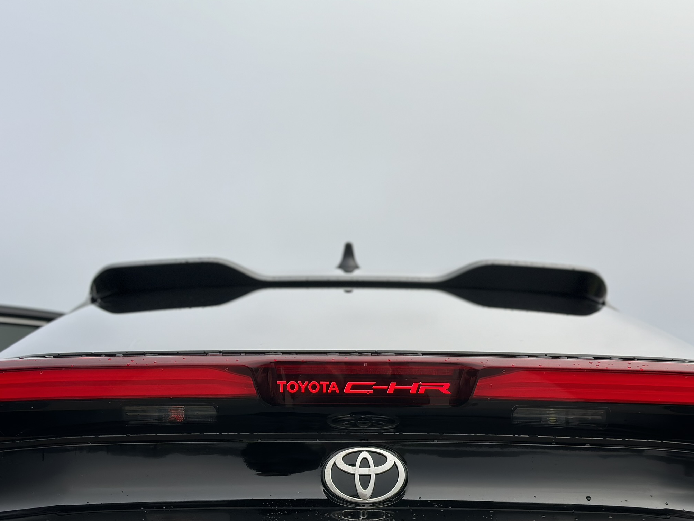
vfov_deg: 29.7
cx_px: 342
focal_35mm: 49
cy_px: 264
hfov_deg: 38.9
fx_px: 982
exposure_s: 1/473
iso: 80
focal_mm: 6.86
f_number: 1.78
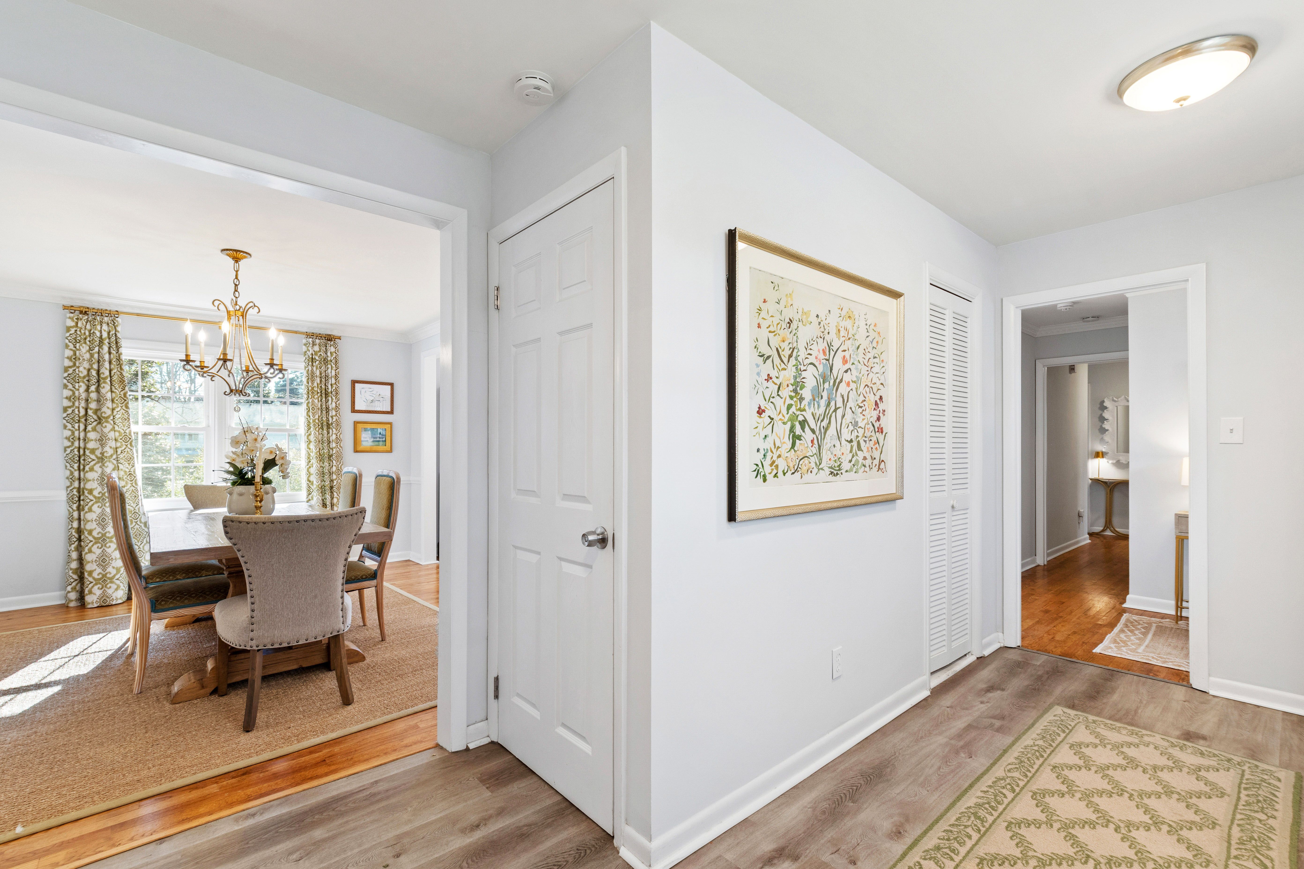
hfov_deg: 100.4
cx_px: 652
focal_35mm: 15
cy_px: 434
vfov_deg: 77.3
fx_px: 543
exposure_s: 1/5
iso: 100
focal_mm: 10
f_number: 8
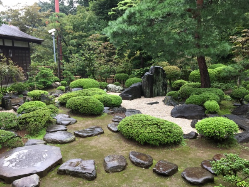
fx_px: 209
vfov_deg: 48.2
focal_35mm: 29
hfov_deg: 61.7
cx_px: 124
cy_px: 94
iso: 50
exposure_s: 1/120
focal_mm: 4.15
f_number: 2.2
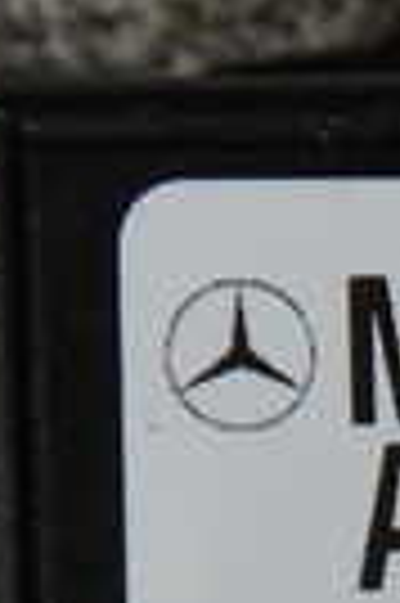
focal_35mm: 191
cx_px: 1137
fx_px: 3191
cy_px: 891
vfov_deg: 10.4
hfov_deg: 6.6
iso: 200
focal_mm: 7.31
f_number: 2.8
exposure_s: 1/80
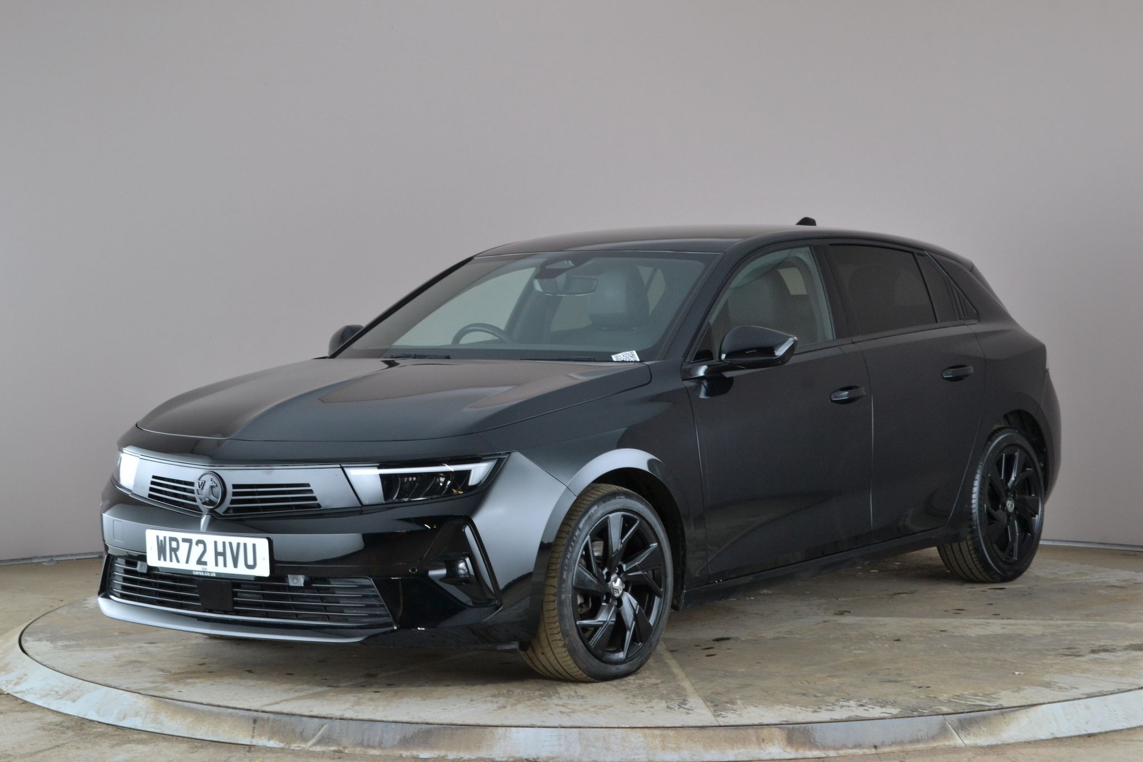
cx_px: 572
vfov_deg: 18.9
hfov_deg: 28.1
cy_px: 381
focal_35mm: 72
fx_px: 2286
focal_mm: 48
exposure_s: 1/6
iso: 500
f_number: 11
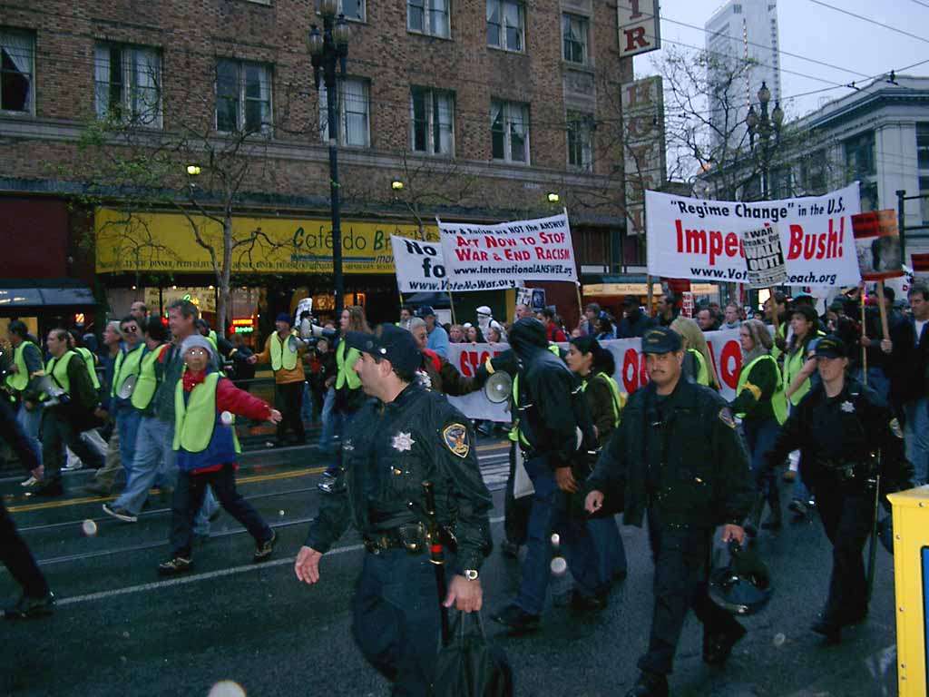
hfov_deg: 50.1
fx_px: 993
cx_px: 464
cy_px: 348
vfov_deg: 38.7
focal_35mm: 37
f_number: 2.6
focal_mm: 7.6
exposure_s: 1/60
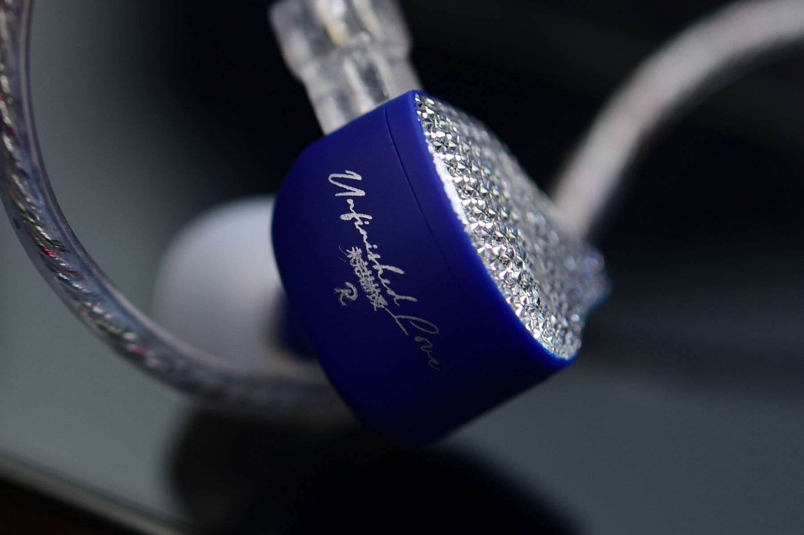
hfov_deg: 33.4
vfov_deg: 22.6
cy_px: 268
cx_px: 402
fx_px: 1339
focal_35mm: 60
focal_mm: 60
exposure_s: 1/125
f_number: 4
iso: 200
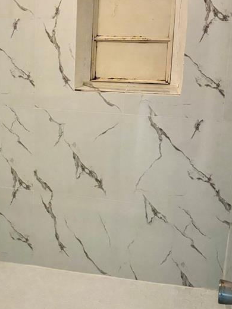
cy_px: 133
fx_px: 536
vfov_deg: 32.1
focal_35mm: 60
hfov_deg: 23.7
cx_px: 17
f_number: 1.6
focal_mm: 5.96
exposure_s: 1/120
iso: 125
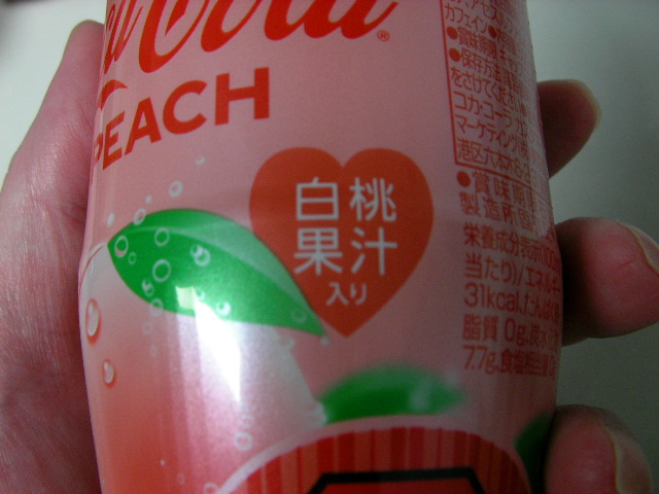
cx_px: 330
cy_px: 247
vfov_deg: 37.7
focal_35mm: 38
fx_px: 723
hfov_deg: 49.0
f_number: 3.5
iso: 100
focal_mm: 5.8
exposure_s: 1/19
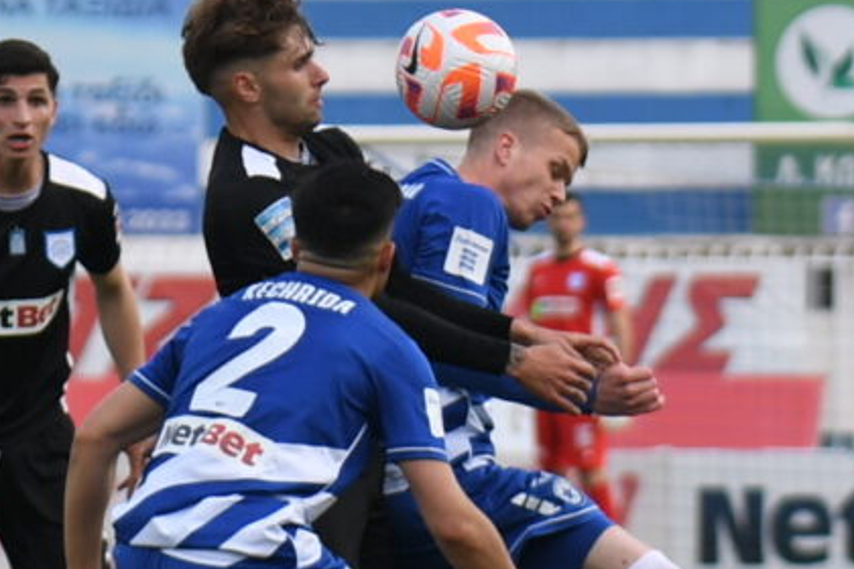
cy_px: 313
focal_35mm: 257
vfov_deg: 5.3
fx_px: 6096
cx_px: 386
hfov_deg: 8.0
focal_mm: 120
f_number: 4
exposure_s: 1/1250
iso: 500
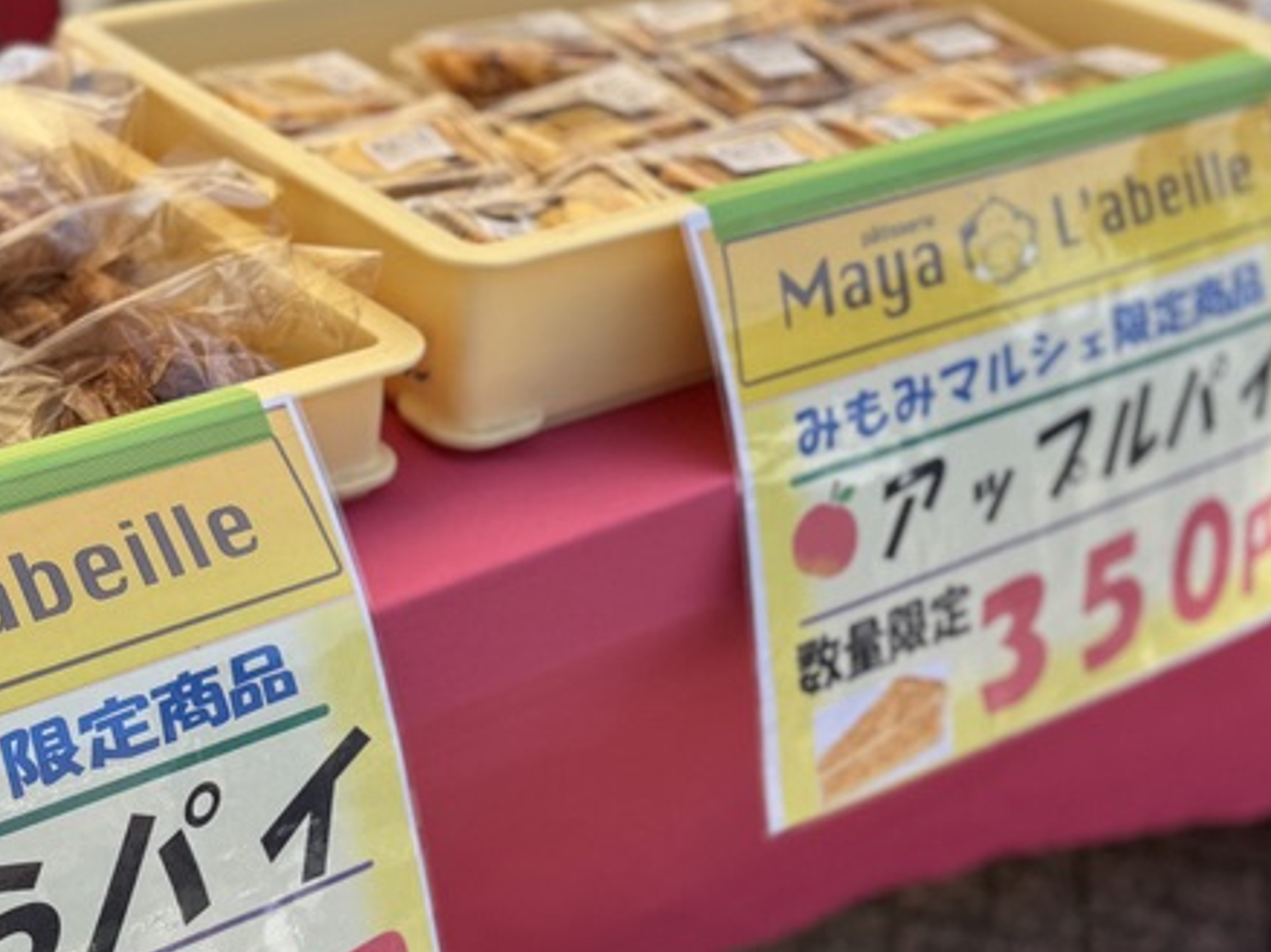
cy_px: 613
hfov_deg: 33.8
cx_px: 362
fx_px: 2056
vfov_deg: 26.0
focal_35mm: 56
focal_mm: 6.76
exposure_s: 1/1818
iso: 80
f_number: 1.78
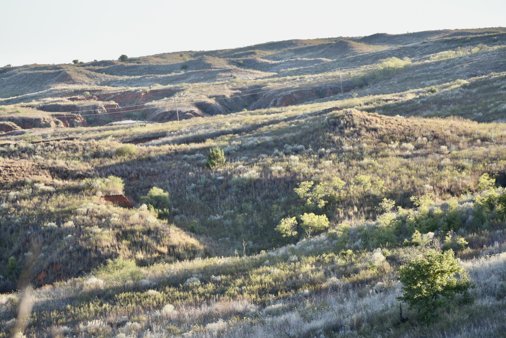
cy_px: 169
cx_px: 253
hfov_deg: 8.6
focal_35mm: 240
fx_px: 3374
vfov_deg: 5.7
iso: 400
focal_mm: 240
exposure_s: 1/320
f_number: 5.6
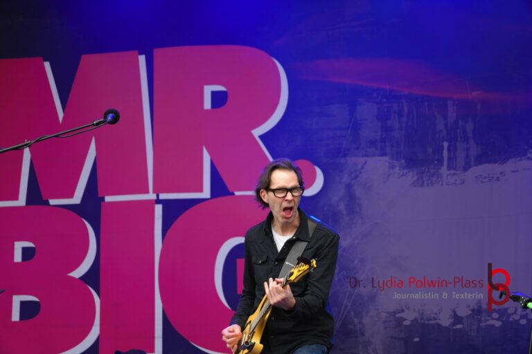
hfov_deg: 18.9
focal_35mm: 108
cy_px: 177
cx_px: 266
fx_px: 1596
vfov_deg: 12.7
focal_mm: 72
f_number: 5
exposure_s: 1/160
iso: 250
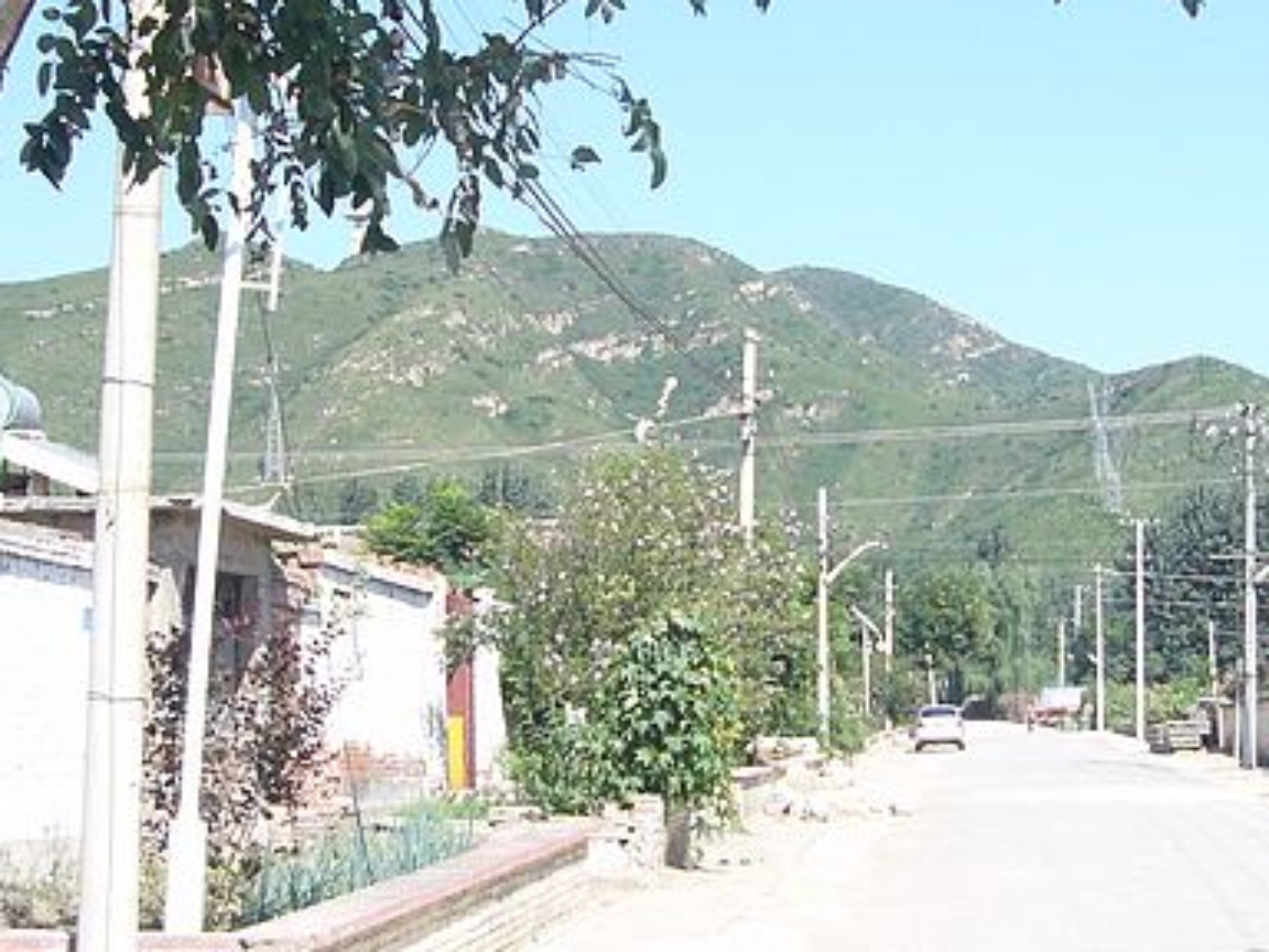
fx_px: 2676
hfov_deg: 26.6
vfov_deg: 20.2
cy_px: 464
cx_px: 730
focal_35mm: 73
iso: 80
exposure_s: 1/200
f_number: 5.6
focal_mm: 4.7
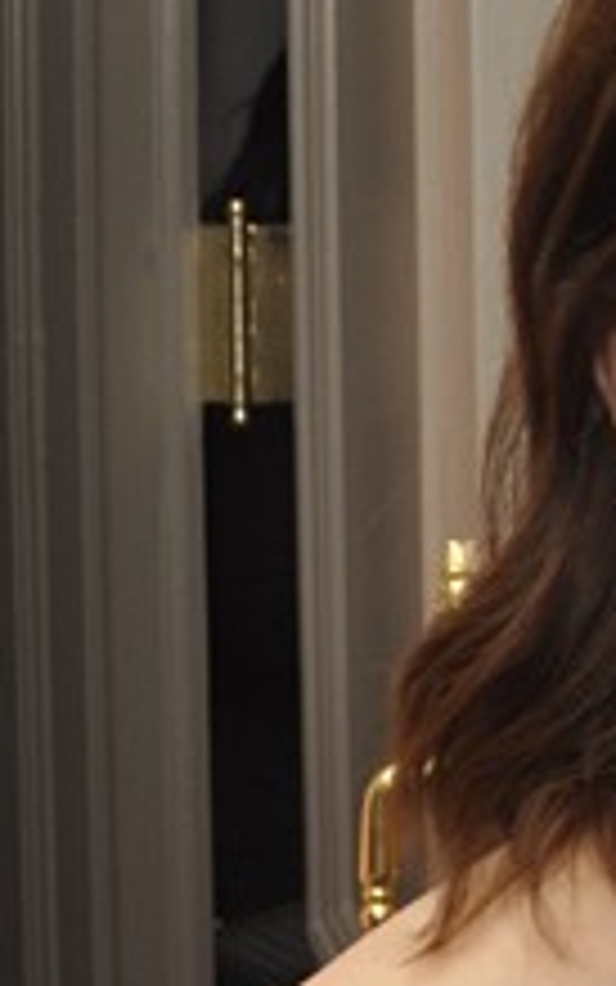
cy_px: 126
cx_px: 1452
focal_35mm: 146
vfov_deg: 14.2
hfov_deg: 8.3
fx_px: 3928
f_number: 5
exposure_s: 1/60
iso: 400
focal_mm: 21
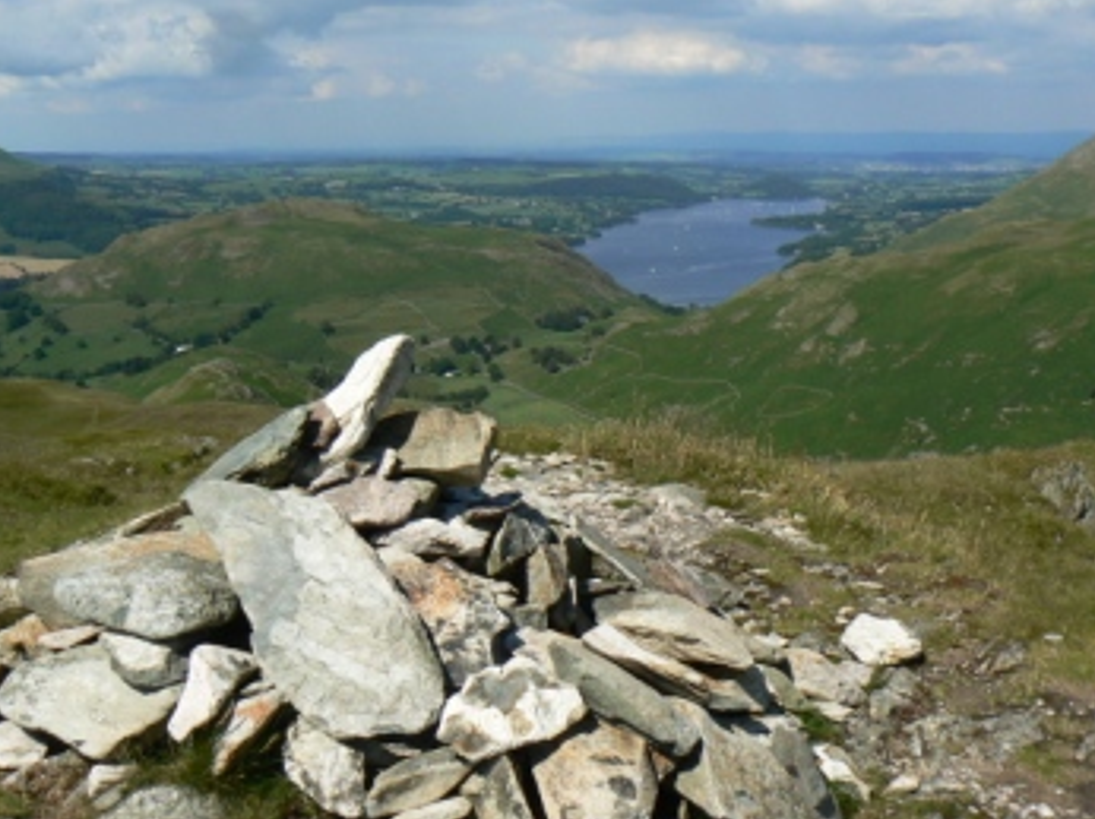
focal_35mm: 45
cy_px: 323
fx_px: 1422
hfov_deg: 42.1
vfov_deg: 32.0
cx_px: 573
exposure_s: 1/400
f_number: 8
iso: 80
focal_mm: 6
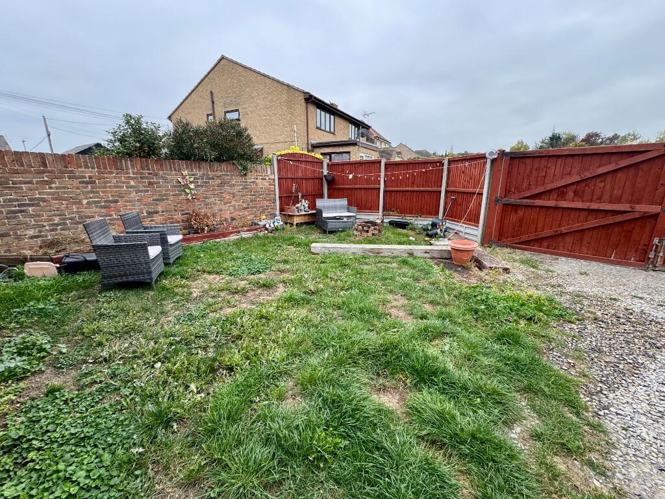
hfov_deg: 102.1
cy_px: 250
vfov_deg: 85.7
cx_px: 332
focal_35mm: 14
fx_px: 269
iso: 50
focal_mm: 2.22
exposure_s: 1/99
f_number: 2.2
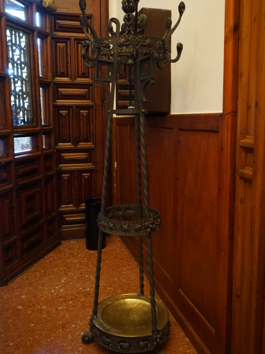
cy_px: 165
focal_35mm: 32
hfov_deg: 44.2
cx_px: 133
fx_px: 327
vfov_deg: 56.8
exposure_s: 1/60
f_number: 4
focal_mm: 29
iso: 6400
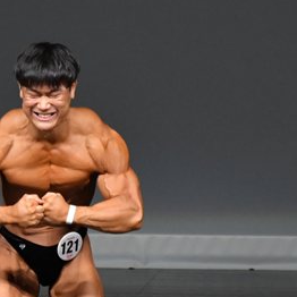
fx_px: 9144
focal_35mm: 942
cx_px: 57
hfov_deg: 1.9
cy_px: 271
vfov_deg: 1.9
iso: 4000
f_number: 5.6
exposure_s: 1/400
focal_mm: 250
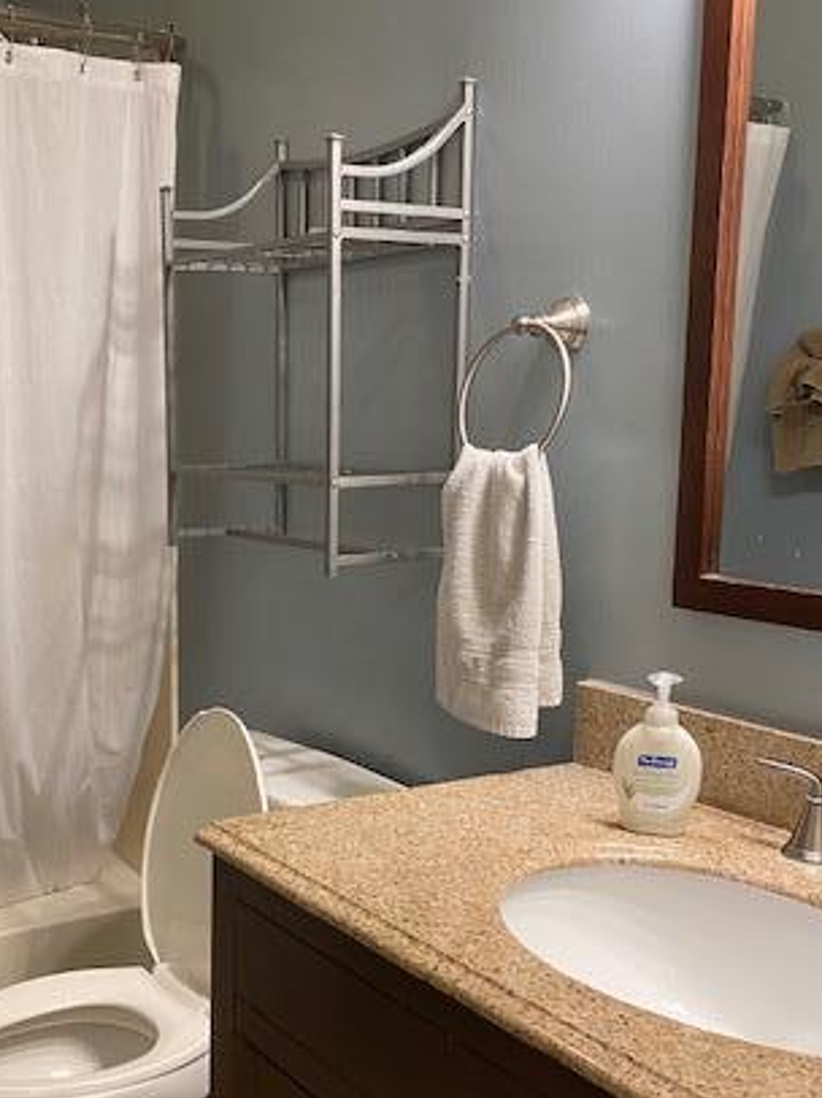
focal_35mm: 41
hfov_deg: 34.3
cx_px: 203
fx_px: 1299
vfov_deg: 45.4
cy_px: 687
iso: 125
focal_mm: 4.25
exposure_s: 1/60
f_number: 1.8
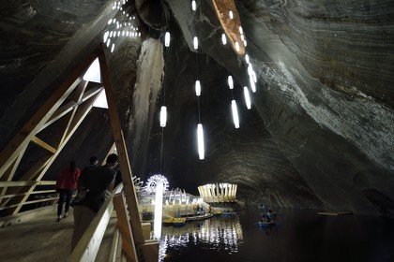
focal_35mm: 14
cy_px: 131
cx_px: 197
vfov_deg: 81.2
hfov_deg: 104.3
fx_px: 153
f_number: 8
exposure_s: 1/13
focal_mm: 14
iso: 4000
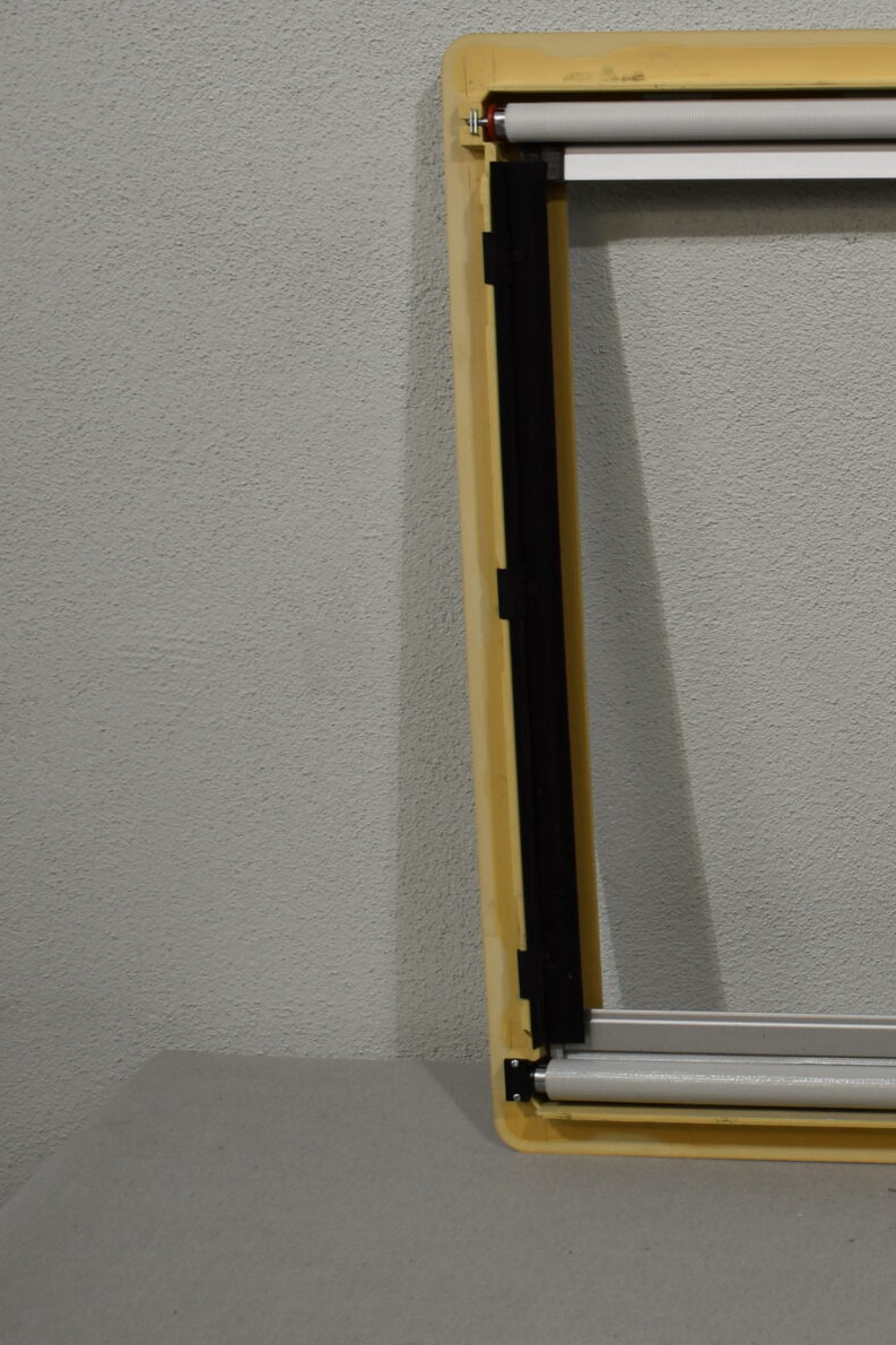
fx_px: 2651
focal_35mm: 71
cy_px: 620
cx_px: 1357
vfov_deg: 28.4
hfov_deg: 17.2
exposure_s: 1/125
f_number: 5.6
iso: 250
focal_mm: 22
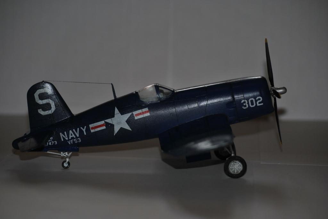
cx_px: 164
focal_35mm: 123
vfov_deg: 11.2
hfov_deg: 16.6
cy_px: 110
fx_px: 1122
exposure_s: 1/125
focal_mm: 82
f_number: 4.5
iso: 100
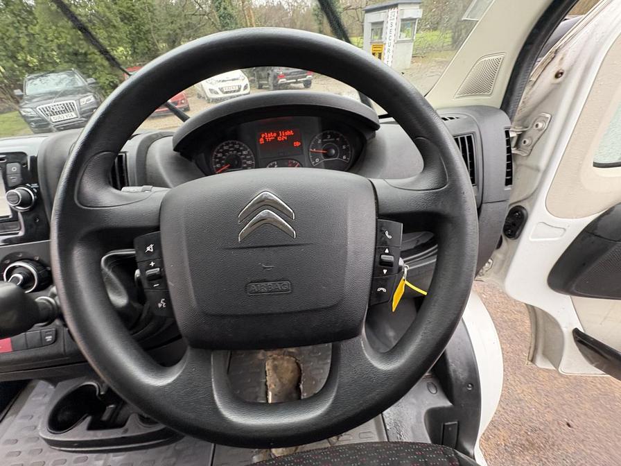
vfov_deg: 85.7
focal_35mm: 14
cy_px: 233
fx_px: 251
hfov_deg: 102.1
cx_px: 310
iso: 200
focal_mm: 2.22
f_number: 2.2
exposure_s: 1/67
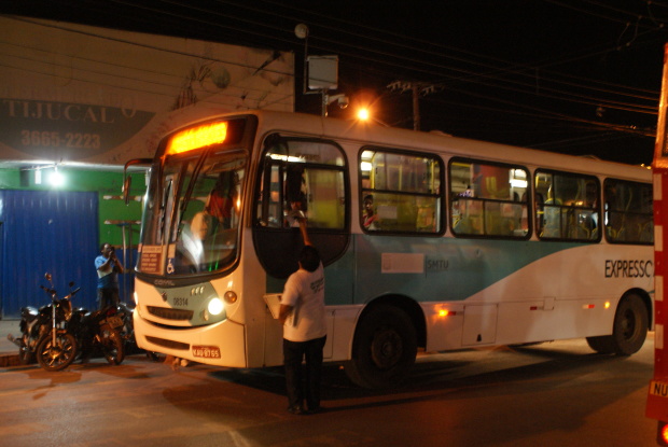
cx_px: 334
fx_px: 725
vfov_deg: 34.3
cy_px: 224
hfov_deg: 49.5
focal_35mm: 39
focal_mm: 26
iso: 800
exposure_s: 1/5
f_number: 5.6
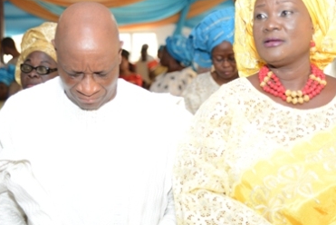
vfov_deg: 19.0
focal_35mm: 72
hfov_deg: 28.0
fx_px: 673
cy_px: 112
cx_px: 209
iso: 1000
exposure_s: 1/100
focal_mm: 44
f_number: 2.8
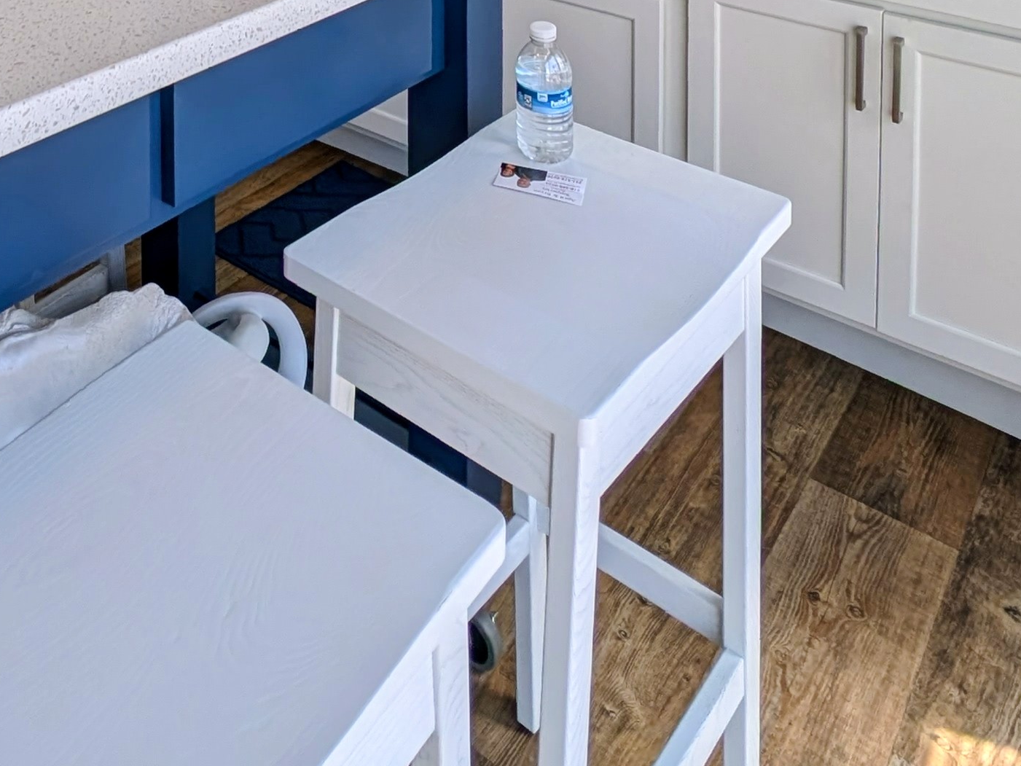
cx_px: 182
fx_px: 1032
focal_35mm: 35
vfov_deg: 28.7
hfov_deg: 49.1
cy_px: -342
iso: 40
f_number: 1.95
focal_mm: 2.23
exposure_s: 1/316
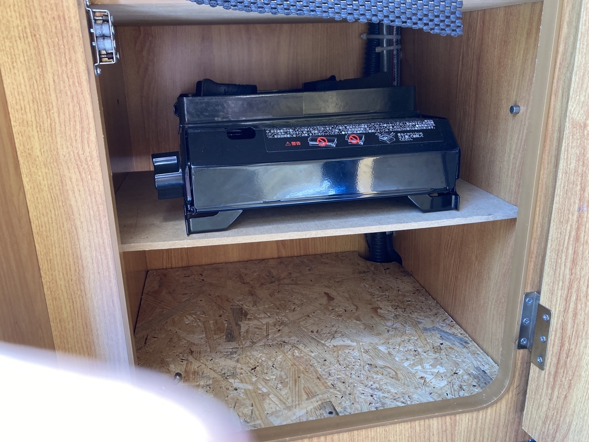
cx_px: 294
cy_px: 217
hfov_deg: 61.7
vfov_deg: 48.2
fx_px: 493
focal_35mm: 29
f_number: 1.8
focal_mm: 3.99
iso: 64
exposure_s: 1/120
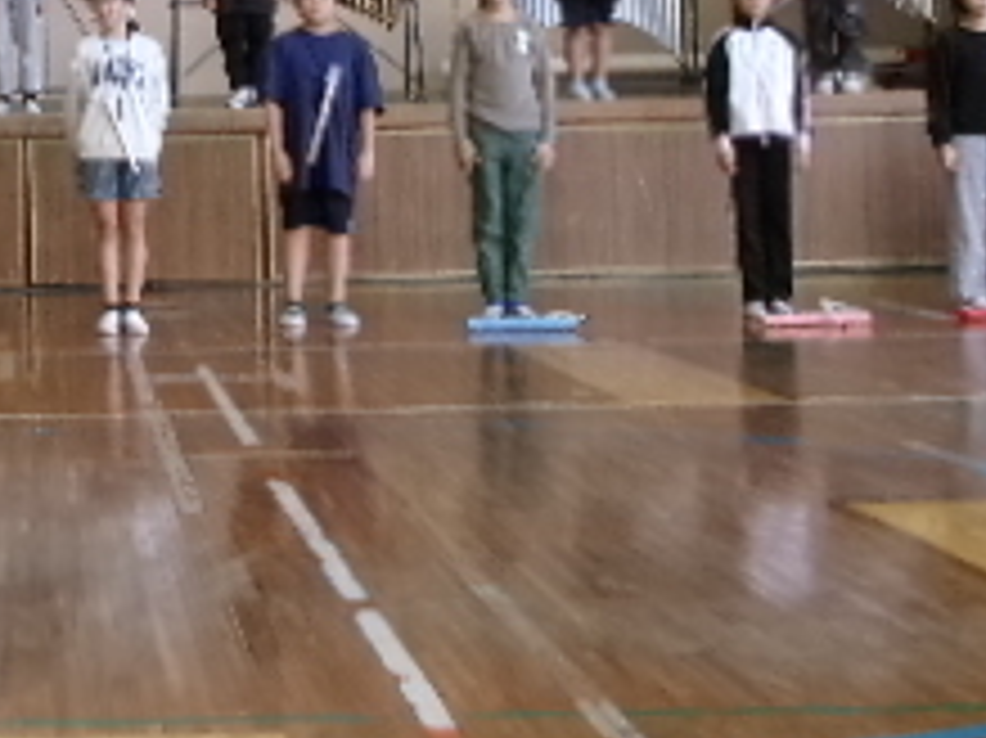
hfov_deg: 22.7
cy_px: 14
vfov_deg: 17.6
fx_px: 2334
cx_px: -54
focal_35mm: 82
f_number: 3.9
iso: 254
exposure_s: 1/34
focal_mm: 5.1
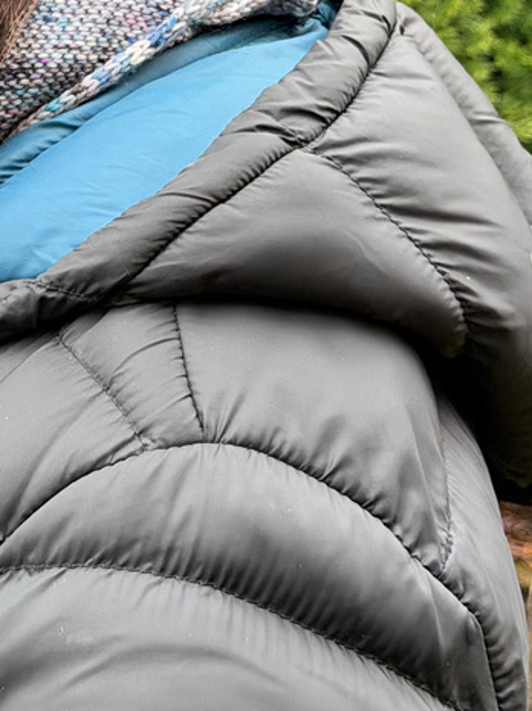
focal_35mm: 124
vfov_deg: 15.4
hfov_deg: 11.7
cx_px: -109
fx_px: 2544
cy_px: -101
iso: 125
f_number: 1.78
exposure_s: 1/60
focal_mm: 6.76
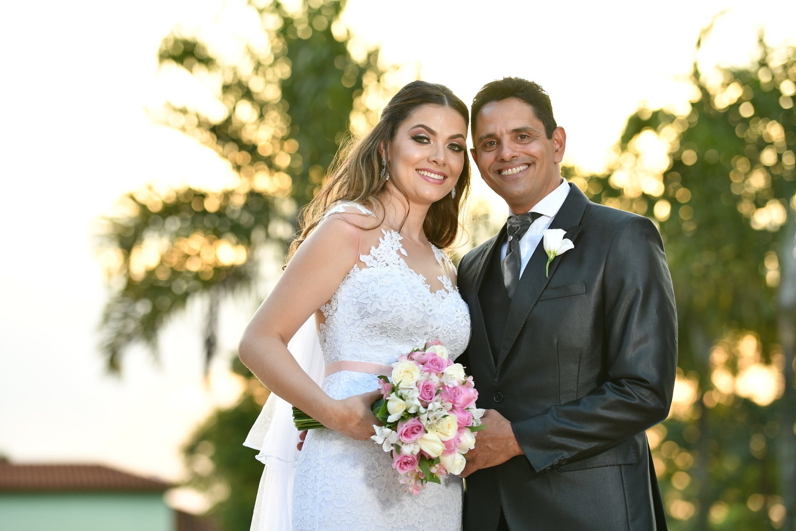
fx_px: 2985
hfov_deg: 15.2
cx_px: 398
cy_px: 266
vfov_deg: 10.2
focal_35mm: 135
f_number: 2.5
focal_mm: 90
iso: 200
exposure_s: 1/250
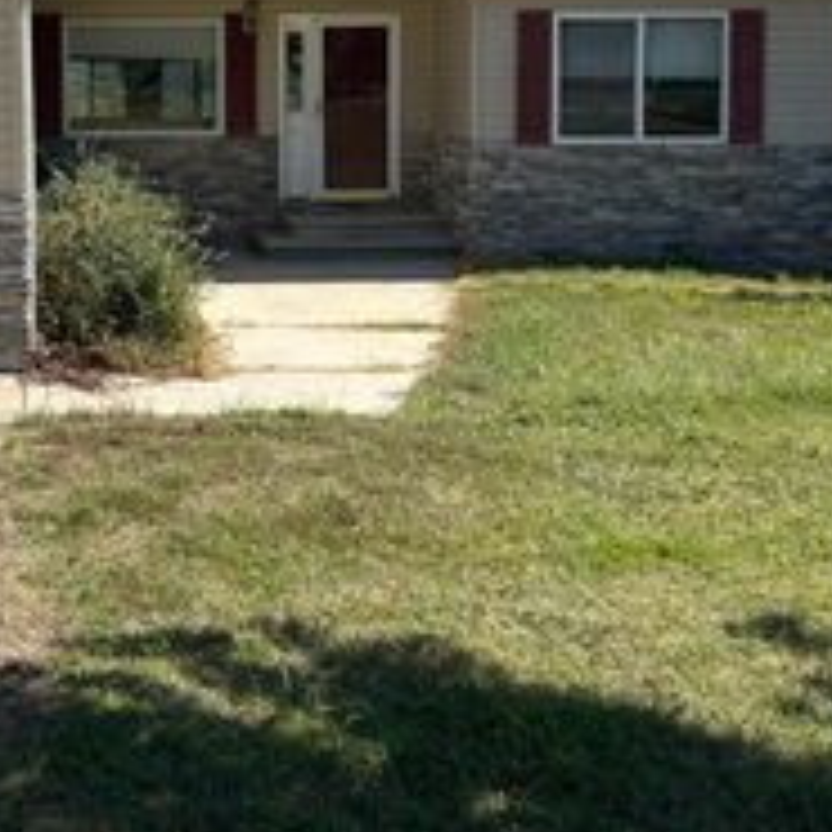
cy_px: 128
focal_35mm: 62
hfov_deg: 26.7
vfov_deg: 27.0
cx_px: 67
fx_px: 1686
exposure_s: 1/3704
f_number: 1.5
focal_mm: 5.7
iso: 50
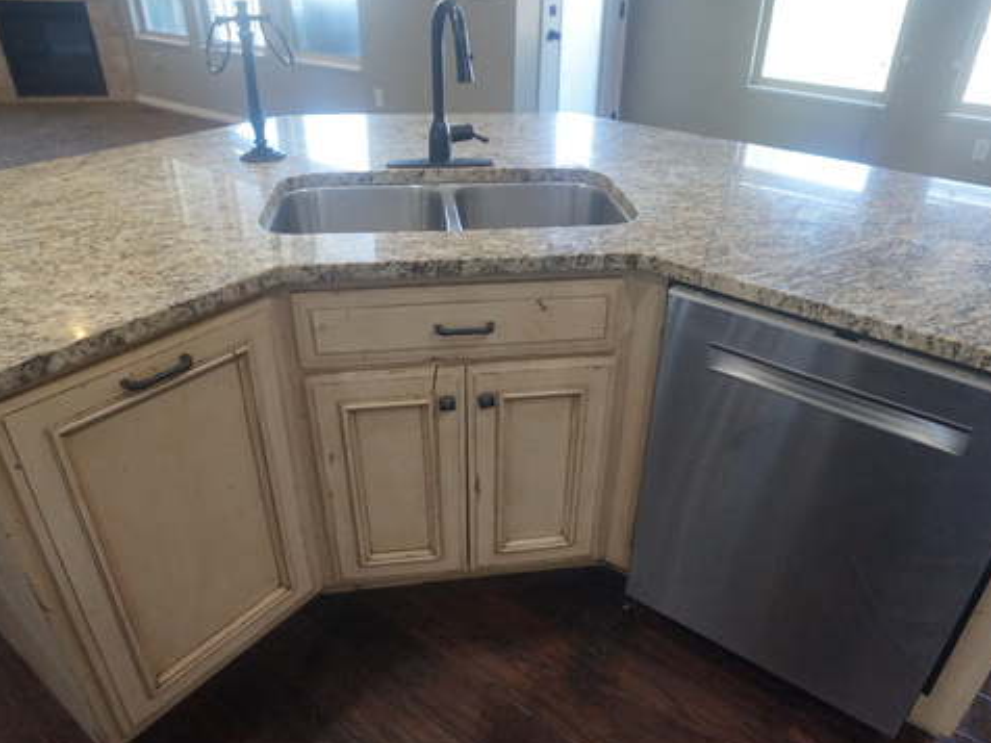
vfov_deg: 45.4
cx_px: 523
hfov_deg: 58.3
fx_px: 887
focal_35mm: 31
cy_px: 366
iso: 1600
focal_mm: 16
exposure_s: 1/160
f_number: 3.5
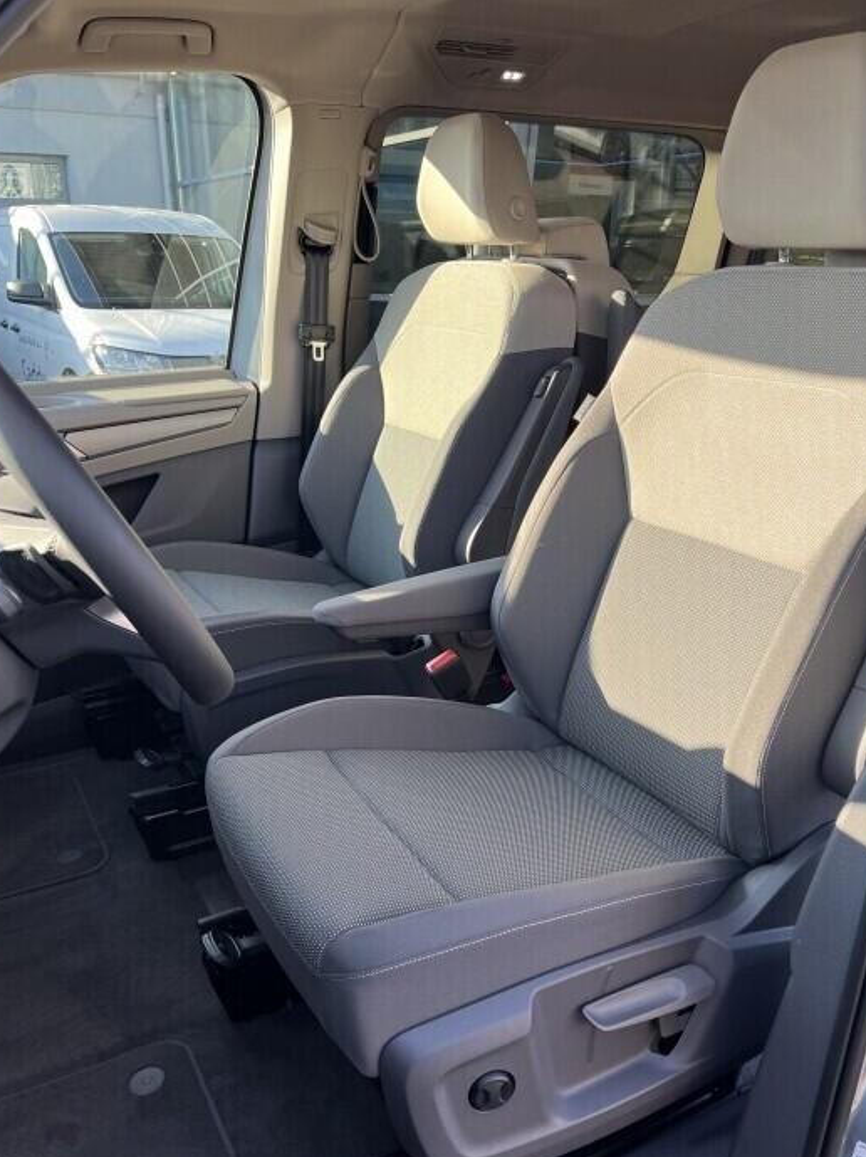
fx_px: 968
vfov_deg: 61.5
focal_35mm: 29
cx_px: 460
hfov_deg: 48.2
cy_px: 643
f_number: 1.6
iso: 40
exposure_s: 1/247
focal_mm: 5.1
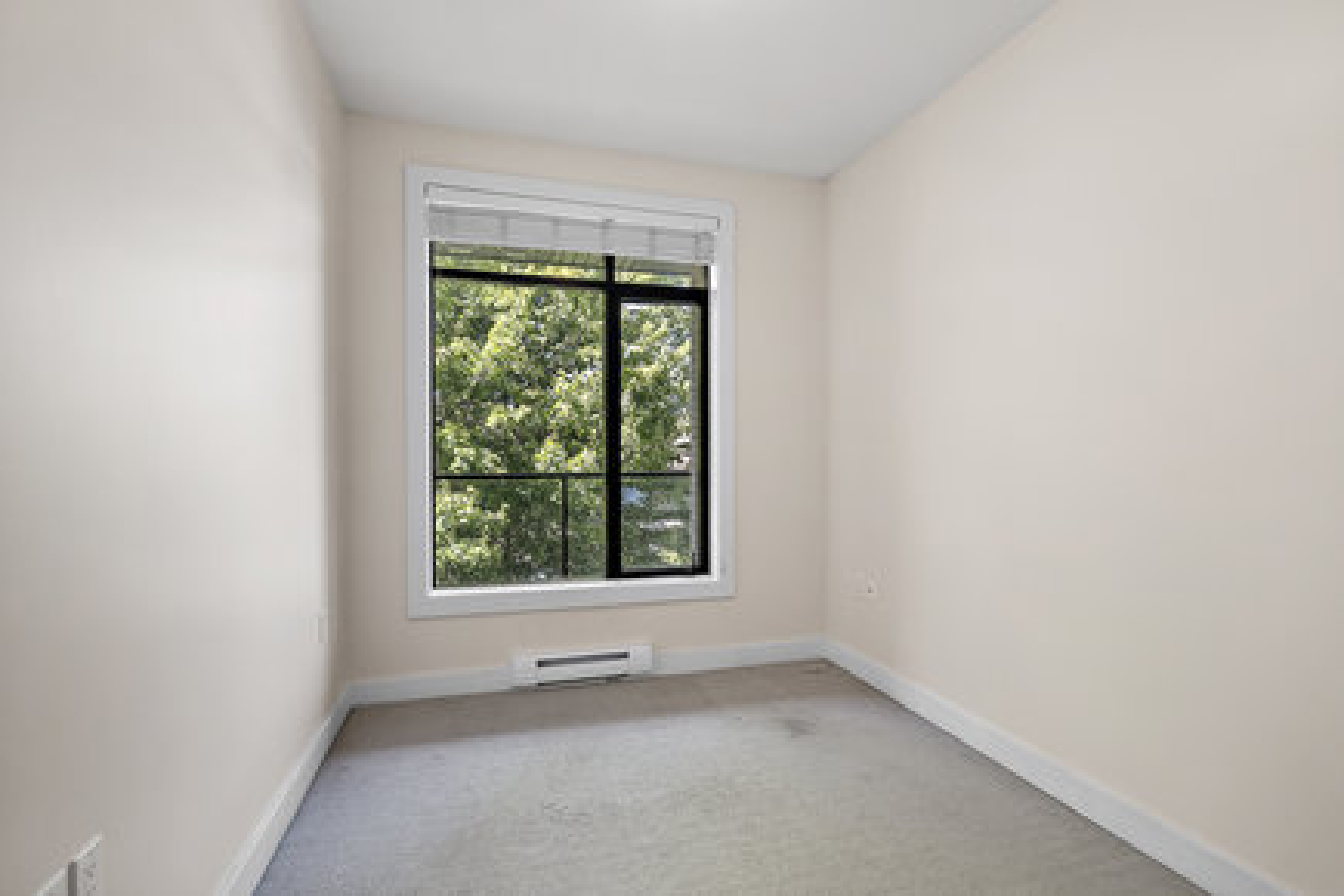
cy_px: 448
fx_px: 597
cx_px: 672
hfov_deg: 96.7
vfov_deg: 73.7
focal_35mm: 16
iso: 320
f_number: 7.1
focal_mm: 16
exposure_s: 1/8
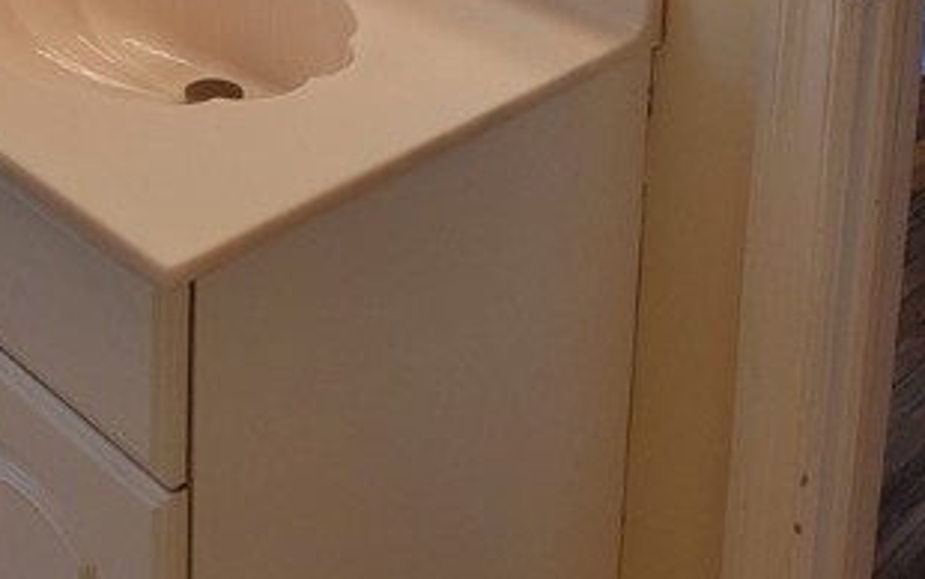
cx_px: 101
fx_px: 1589
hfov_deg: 31.1
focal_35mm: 63
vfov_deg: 17.9
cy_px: -349
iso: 200
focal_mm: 6.7
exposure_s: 1/120
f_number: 1.8
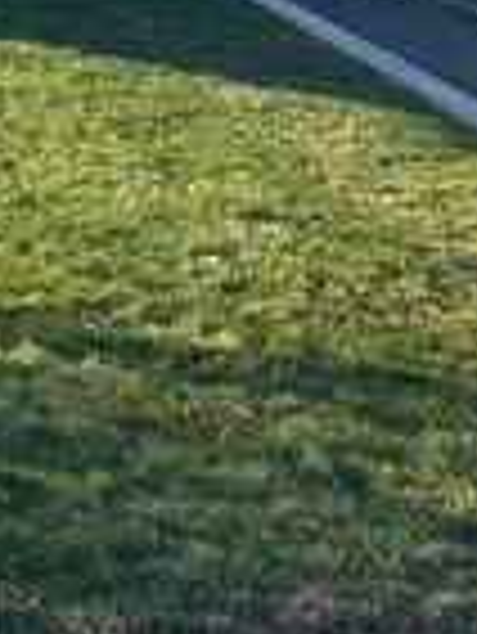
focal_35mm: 123
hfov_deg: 10.8
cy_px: -330
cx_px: -558
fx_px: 2256
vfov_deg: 14.8
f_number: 1.5
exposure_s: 1/2165
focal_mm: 5.7
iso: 50
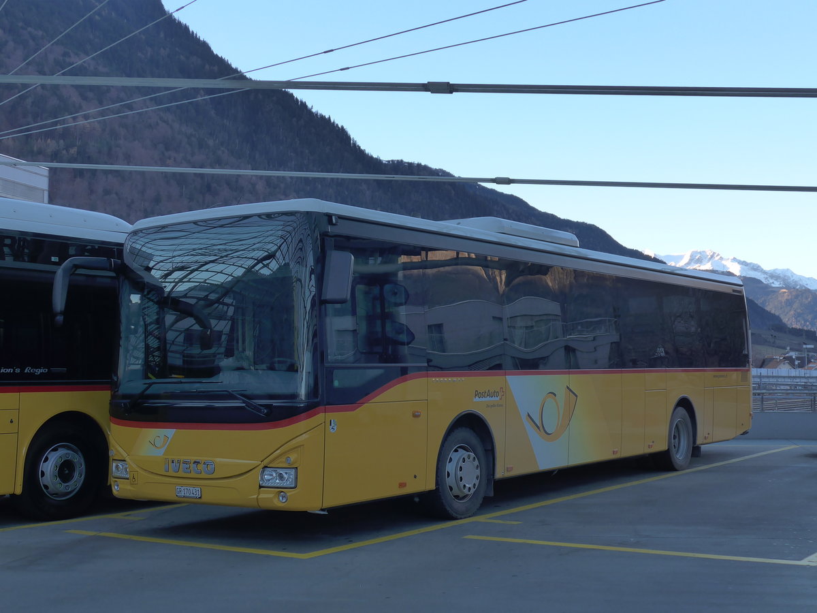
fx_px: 1156
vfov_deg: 29.7
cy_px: 306
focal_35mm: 49
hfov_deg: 38.9
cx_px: 408
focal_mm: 10.1
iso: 160
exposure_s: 1/200
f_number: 3.2
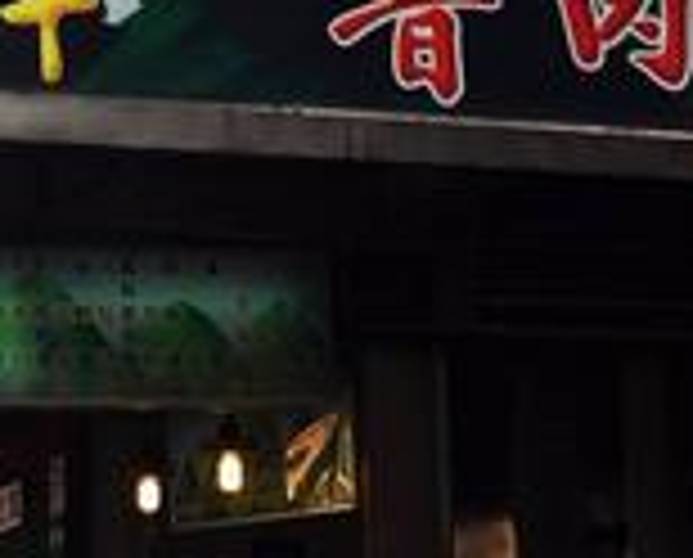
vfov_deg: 11.5
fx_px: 2714
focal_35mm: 132
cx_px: 216
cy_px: -99
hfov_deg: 14.5
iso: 32
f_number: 2.2
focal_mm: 4.15
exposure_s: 1/275
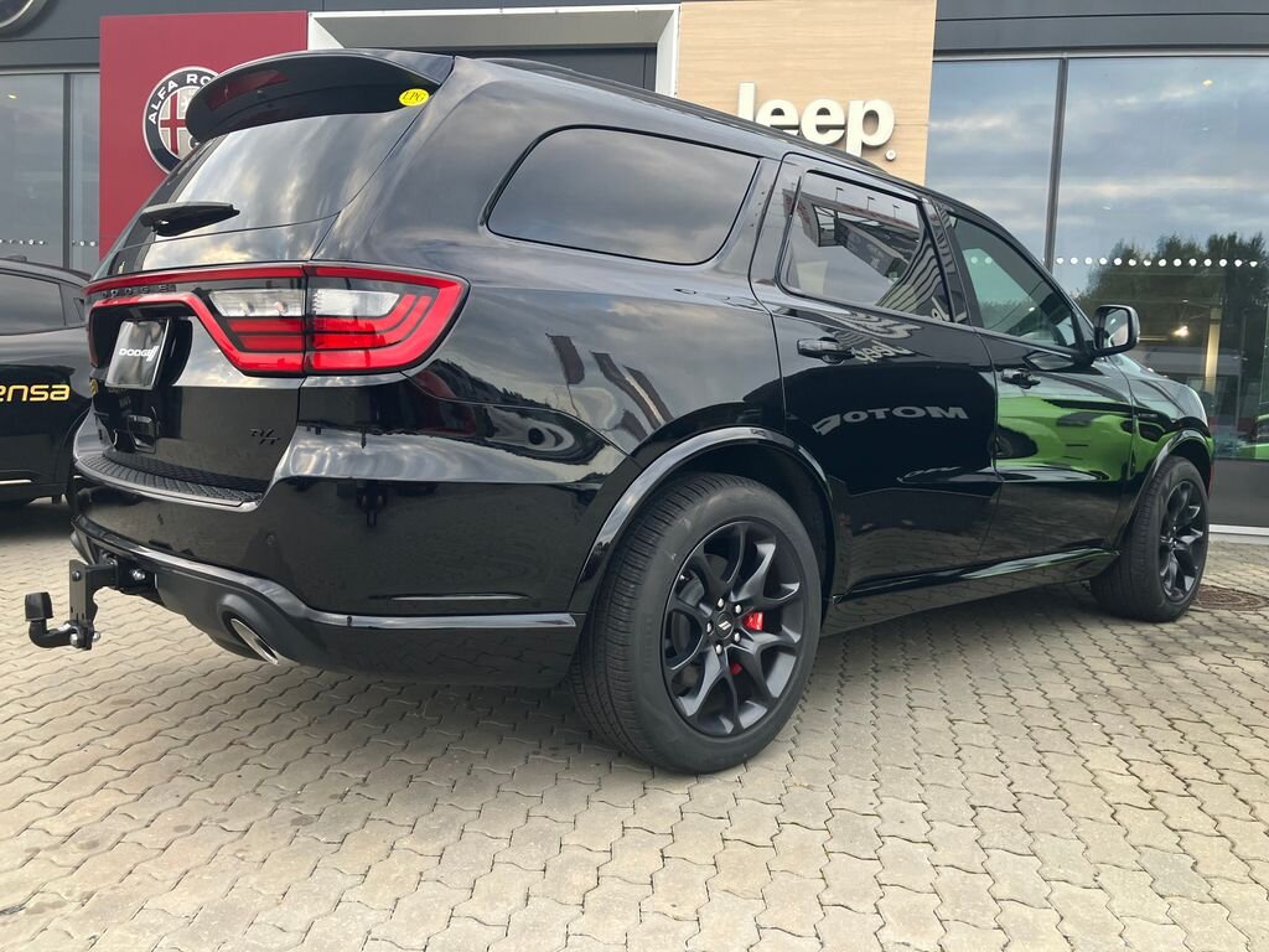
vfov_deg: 49.7
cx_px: 634
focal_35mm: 28
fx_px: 1026
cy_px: 476
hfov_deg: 63.4
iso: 80
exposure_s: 1/110
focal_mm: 3.99
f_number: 1.8
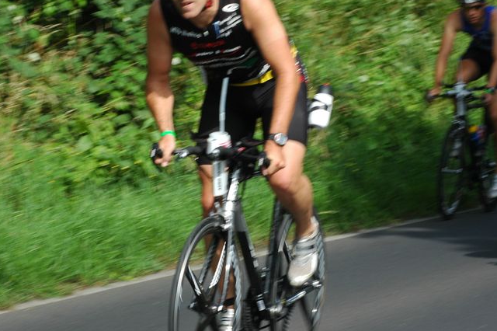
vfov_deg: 6.8
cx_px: 198
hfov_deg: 10.3
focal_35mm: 201
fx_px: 2769
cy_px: 117
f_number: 10
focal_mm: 95
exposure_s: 1/160
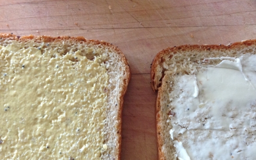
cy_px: 102
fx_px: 363
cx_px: 129
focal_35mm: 52
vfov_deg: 24.8
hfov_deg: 38.9
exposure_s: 1/20
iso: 125
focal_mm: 4.12
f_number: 2.4
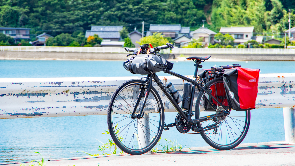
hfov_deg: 11.9
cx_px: 147
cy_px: 76
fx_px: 1416
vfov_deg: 6.7
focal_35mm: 181
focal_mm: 115
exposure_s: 1/200
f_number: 8
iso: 160
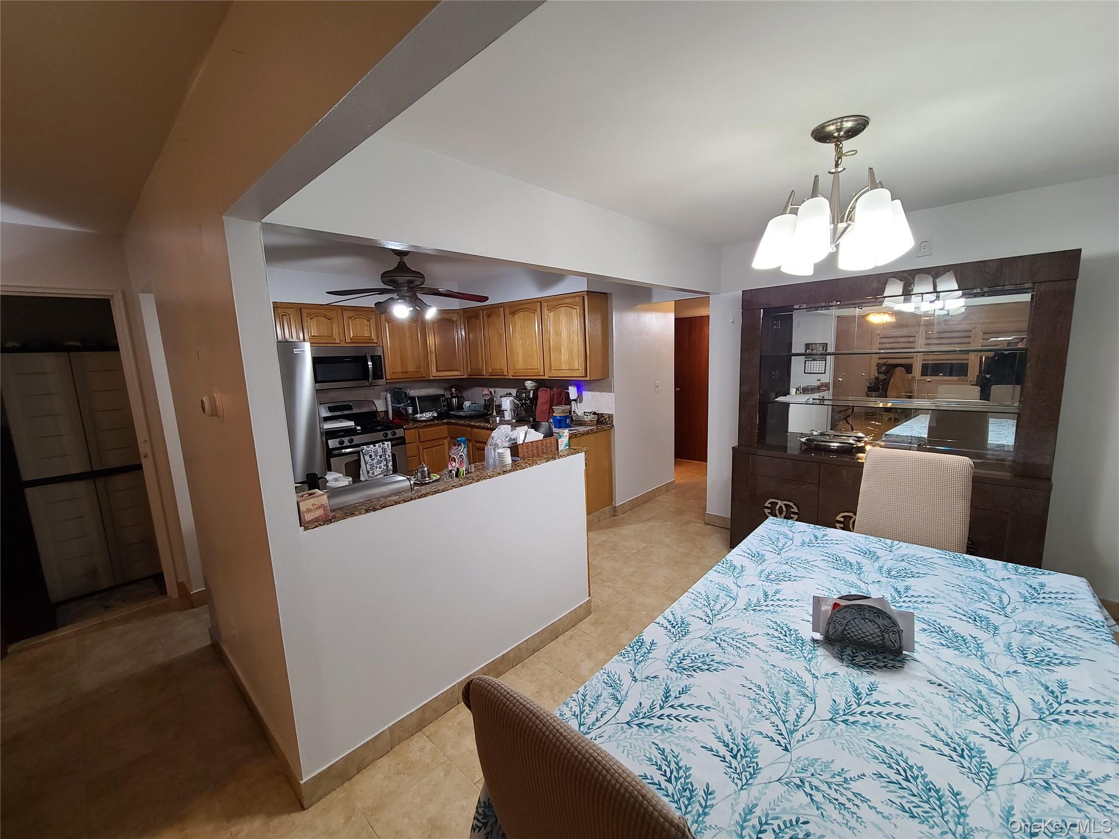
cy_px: 420
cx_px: 560
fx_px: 420
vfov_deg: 89.9
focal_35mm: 13
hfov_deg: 106.2
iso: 200
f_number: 2.2
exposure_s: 1/60
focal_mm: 2.2
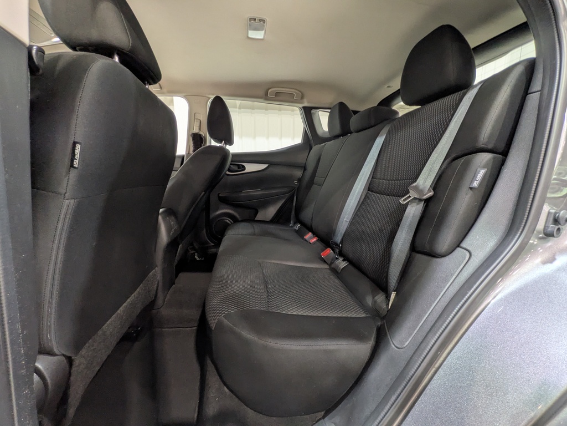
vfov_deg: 85.7
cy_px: 213
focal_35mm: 14
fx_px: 229
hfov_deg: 102.1
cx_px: 284
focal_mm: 1.83
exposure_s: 1/24
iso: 85
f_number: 2.2
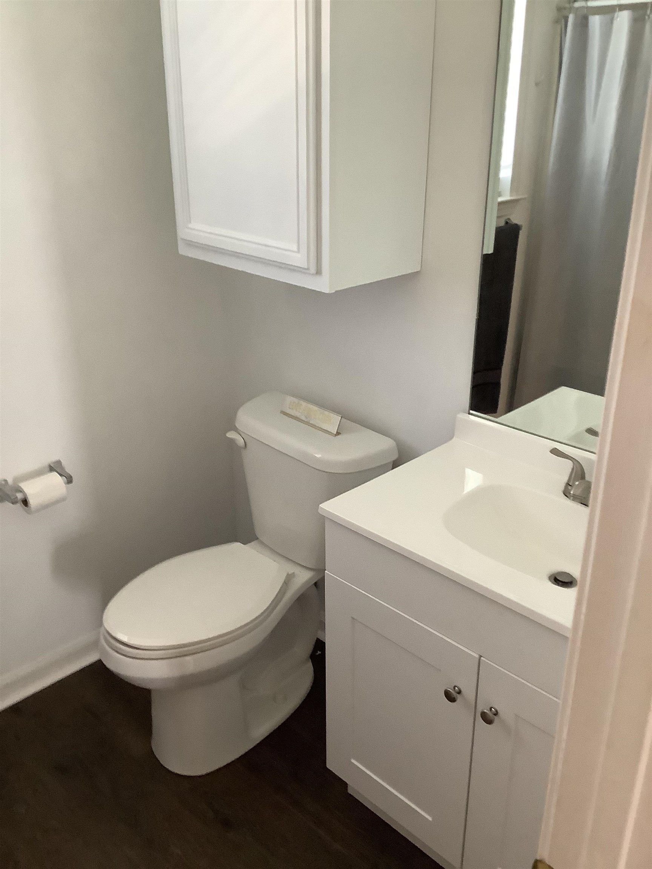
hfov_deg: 45.4
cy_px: 434
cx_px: 326
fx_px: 779
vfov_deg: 58.4
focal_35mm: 31
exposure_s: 1/40
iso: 250
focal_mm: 3.3
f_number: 2.4
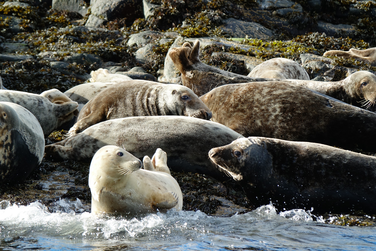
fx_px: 5399
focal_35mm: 517
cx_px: 188
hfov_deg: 4.0
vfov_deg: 2.7
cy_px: 126
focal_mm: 189.74
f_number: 4
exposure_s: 1/250
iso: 100
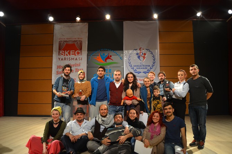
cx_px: 116
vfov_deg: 47.8
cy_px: 77
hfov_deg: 67.5
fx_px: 174
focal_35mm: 27
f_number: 4
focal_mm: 18
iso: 640
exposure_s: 1/60
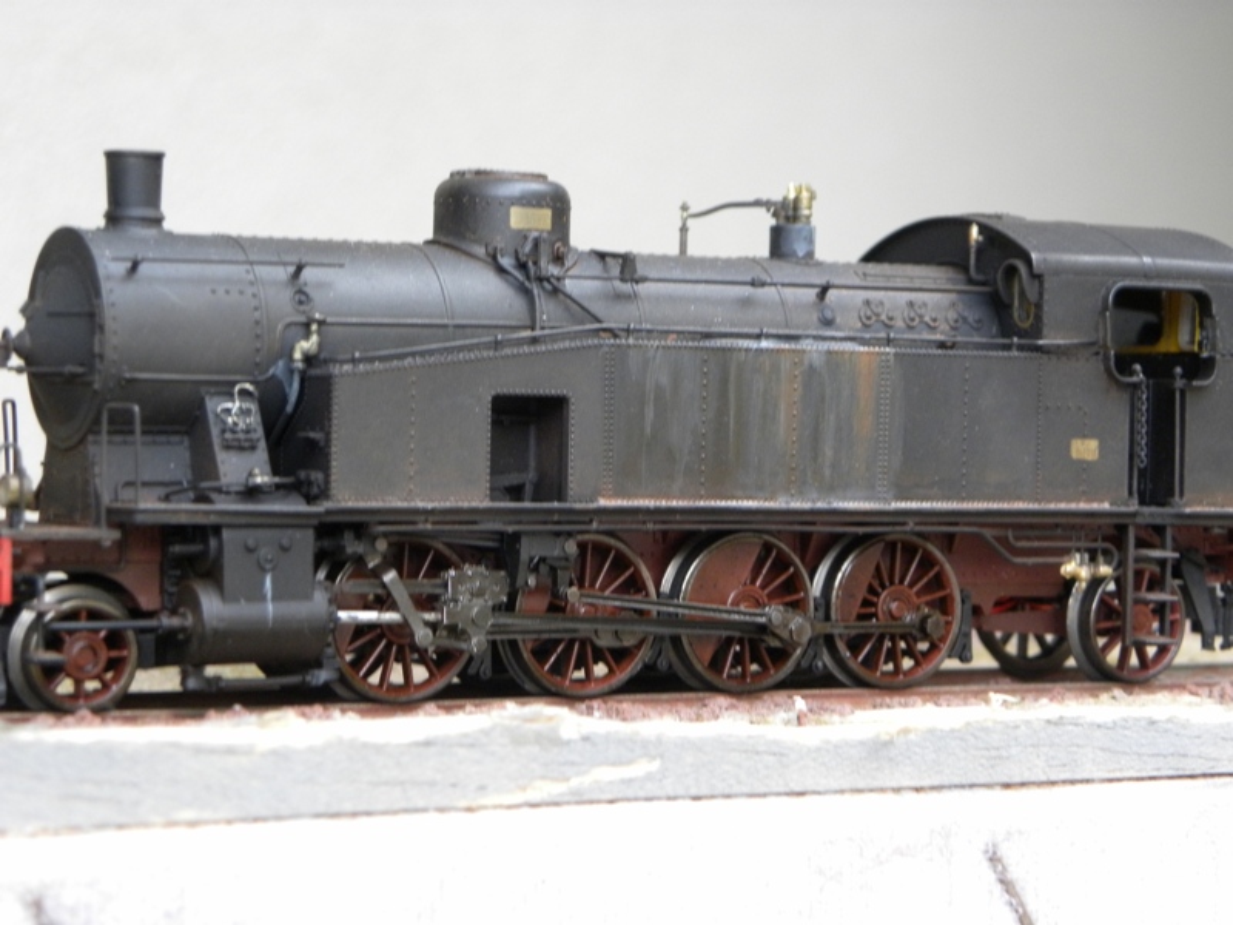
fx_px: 3384
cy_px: 462
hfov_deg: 20.7
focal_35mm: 95
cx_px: 616
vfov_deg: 15.6
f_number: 4
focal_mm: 16.9
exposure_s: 1/54.7
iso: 217
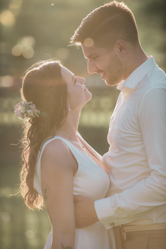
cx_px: 83
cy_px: 124
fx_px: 1383
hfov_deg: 6.9
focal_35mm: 200
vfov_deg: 10.3
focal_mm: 200
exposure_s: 1/1250
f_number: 3.5
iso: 400
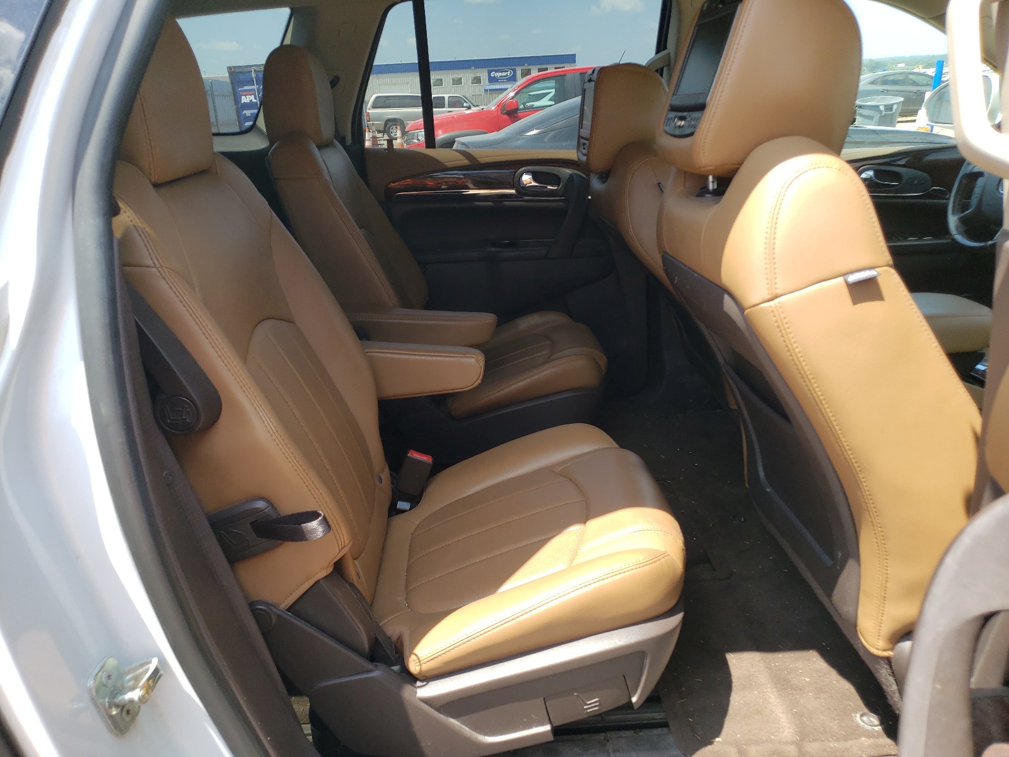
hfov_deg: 67.3
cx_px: 504
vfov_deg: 53.1
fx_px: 758
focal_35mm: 26
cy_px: 378
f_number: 1.5
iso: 50
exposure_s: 1/714
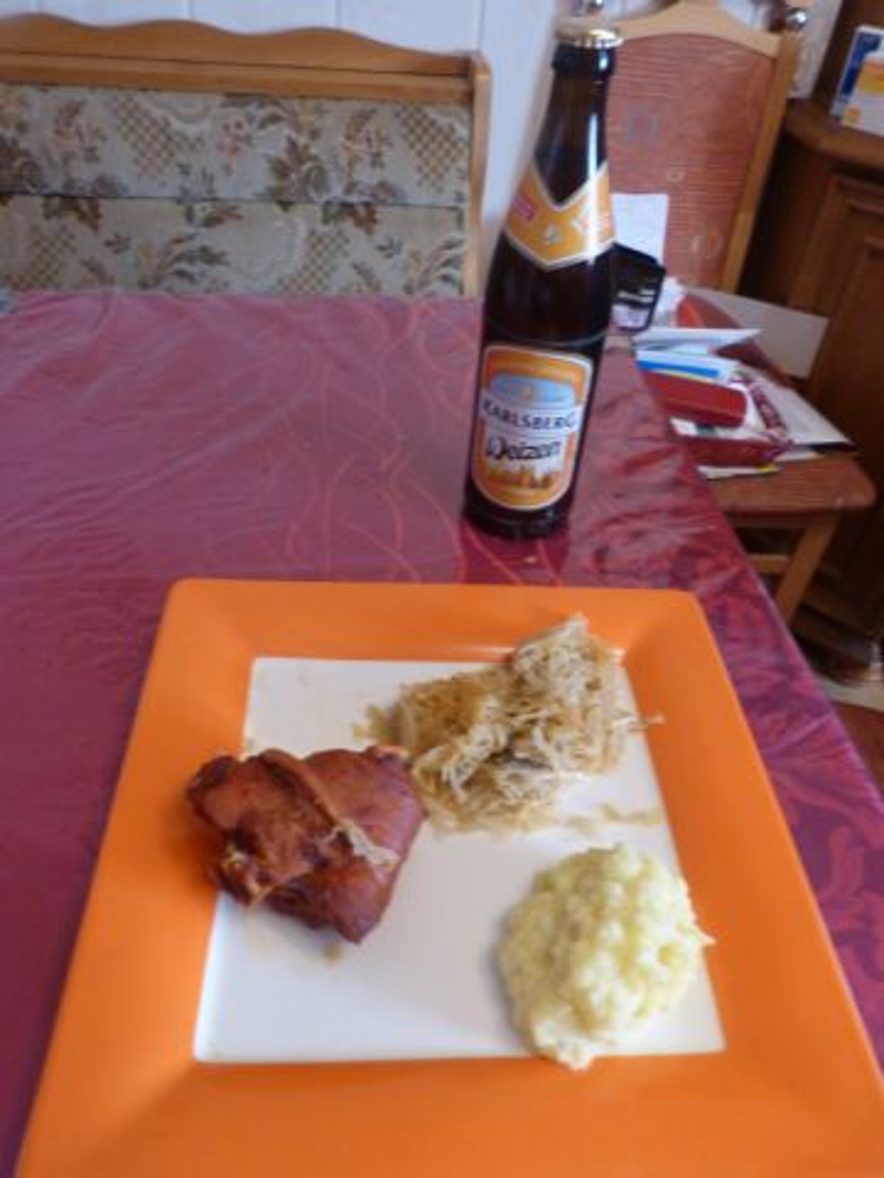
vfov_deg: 69.4
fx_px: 851
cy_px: 589
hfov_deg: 54.9
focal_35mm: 25
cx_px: 442
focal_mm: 4.5
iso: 400
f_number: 2.8
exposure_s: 1/25
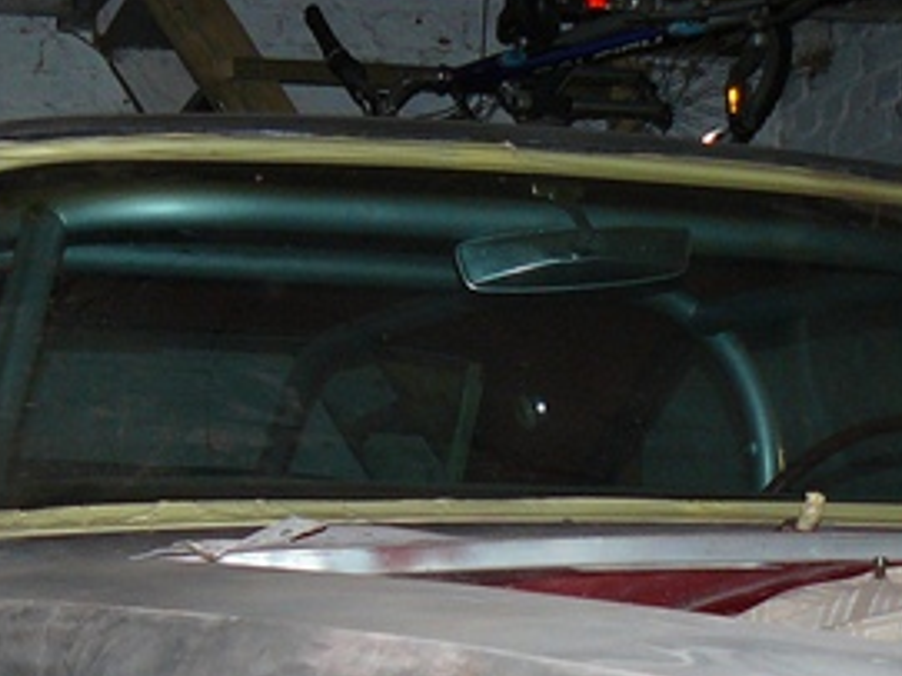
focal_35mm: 102
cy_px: 939
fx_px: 2657
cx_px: 13
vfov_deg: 13.8
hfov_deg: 18.8
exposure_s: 1/30
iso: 125
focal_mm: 6
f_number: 2.8
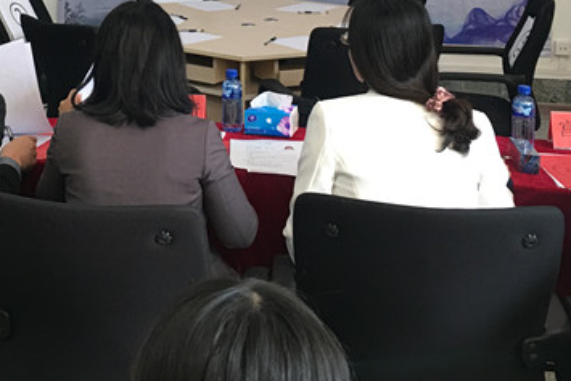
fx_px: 1079
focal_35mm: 68
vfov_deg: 18.8
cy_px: -95
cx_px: 138
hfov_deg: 29.2
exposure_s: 1/17
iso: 50
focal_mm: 4.15
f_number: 2.2
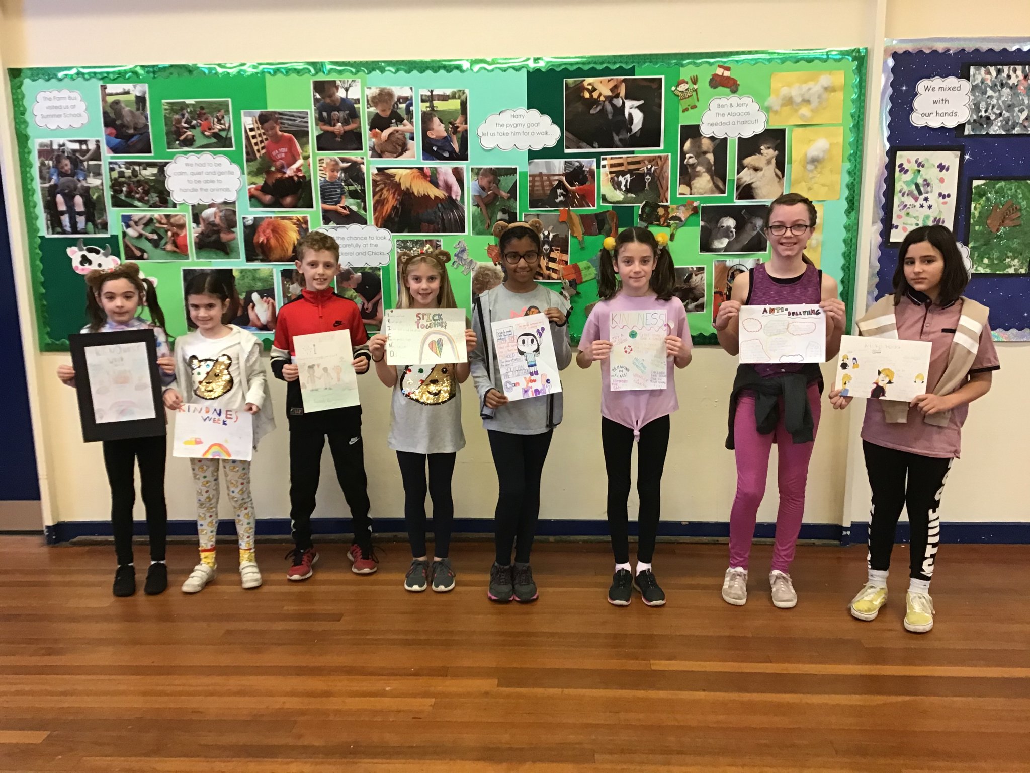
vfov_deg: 45.4
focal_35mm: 31
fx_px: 922
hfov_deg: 58.4
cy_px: 386
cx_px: 515
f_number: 2.4
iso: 160
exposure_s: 1/33
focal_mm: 3.3
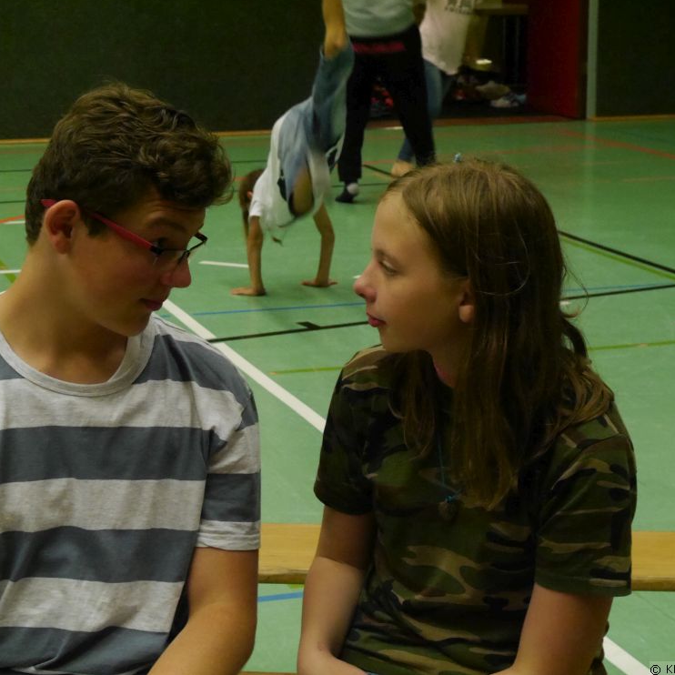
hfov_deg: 21.4
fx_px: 1787
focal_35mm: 81
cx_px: 266
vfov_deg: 21.4
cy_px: 335
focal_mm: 34
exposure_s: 1/40
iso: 3200
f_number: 8
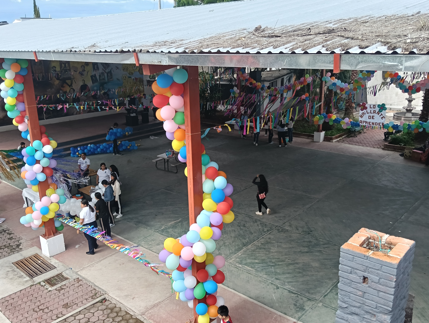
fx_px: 385
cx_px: 214
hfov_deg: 58.3
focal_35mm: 31
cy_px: 162
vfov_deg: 45.5
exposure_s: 1/214
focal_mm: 3.98
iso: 50
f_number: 1.8
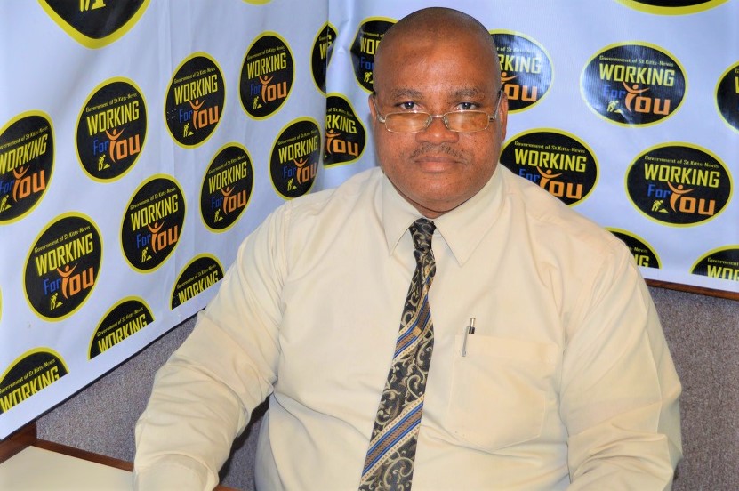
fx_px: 1076
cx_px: 370
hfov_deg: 37.9
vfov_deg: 25.7
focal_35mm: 52
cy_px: 246
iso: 500
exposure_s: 1/60
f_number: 4.5
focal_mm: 35
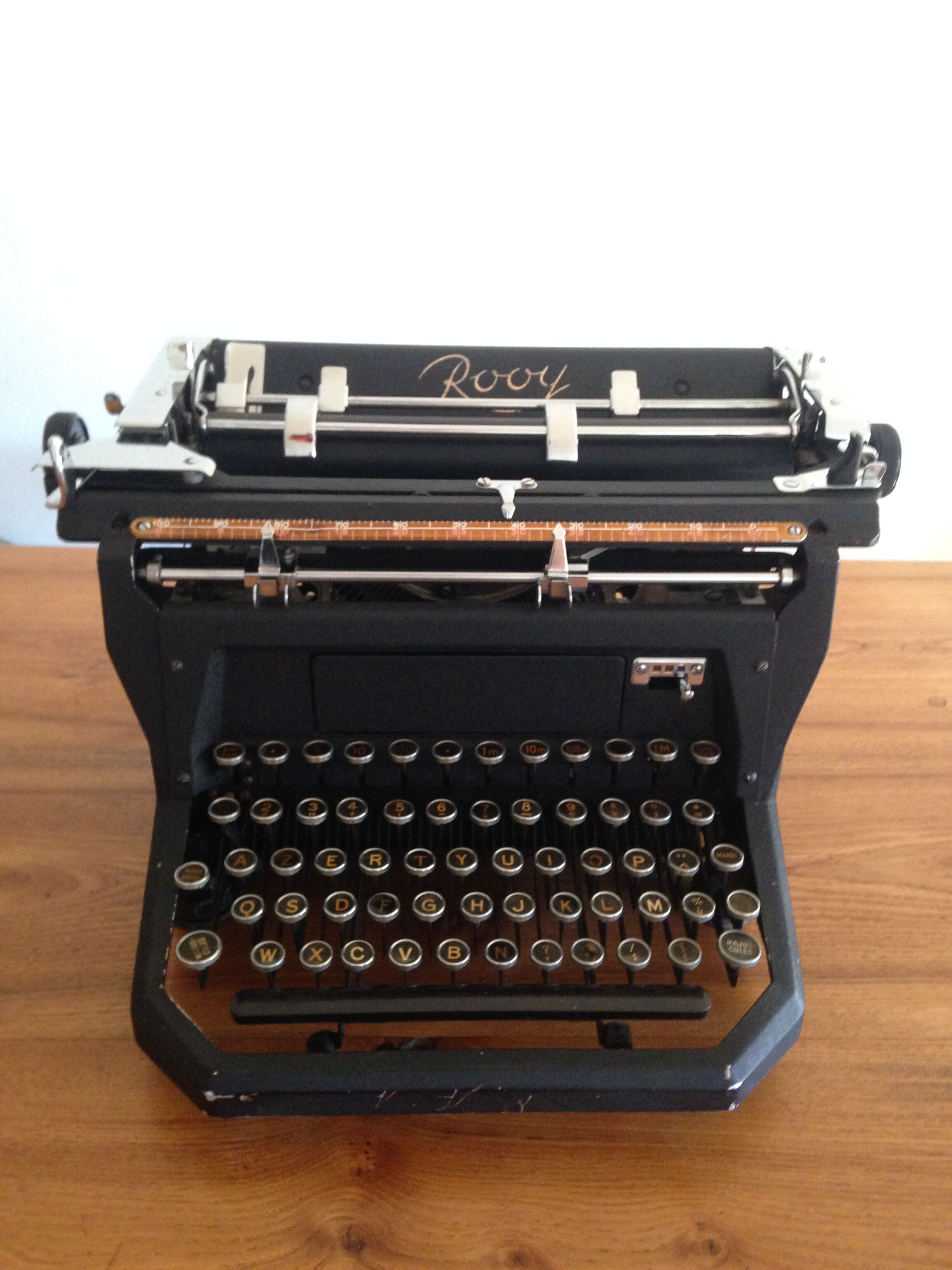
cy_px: 635
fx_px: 1210
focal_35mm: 33
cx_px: 476
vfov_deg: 55.4
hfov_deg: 42.9
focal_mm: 4.12
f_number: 2.4
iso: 320
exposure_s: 1/20
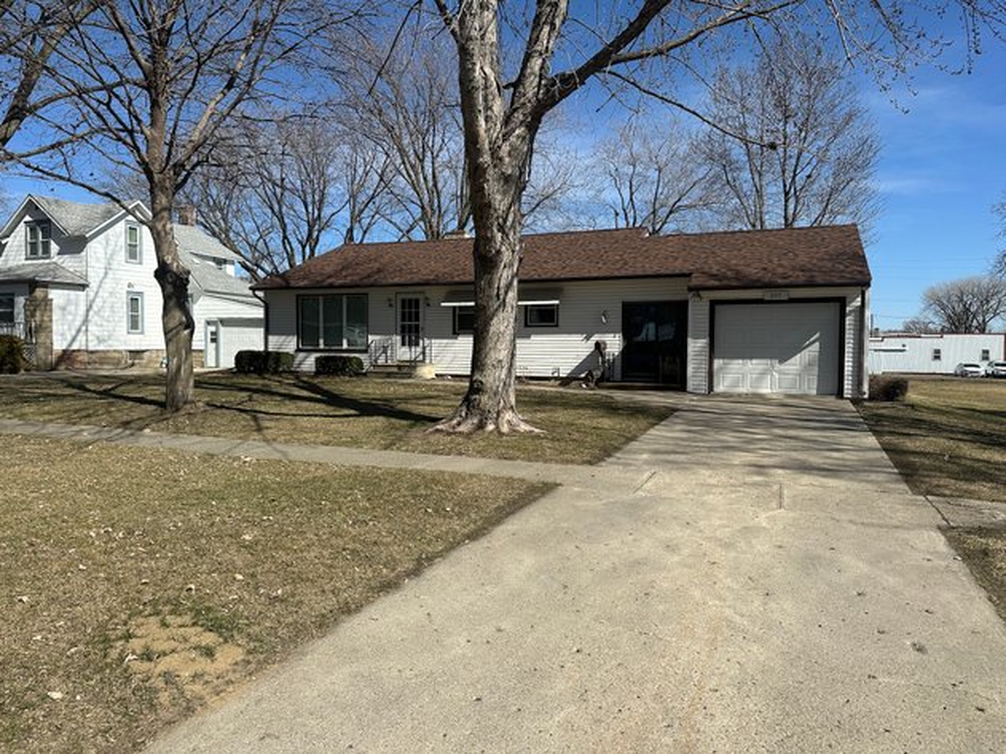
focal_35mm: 24
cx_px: 503
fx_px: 697
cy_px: 377
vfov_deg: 56.8
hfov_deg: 71.6
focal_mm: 6.86
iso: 80
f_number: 1.78
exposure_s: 1/6211
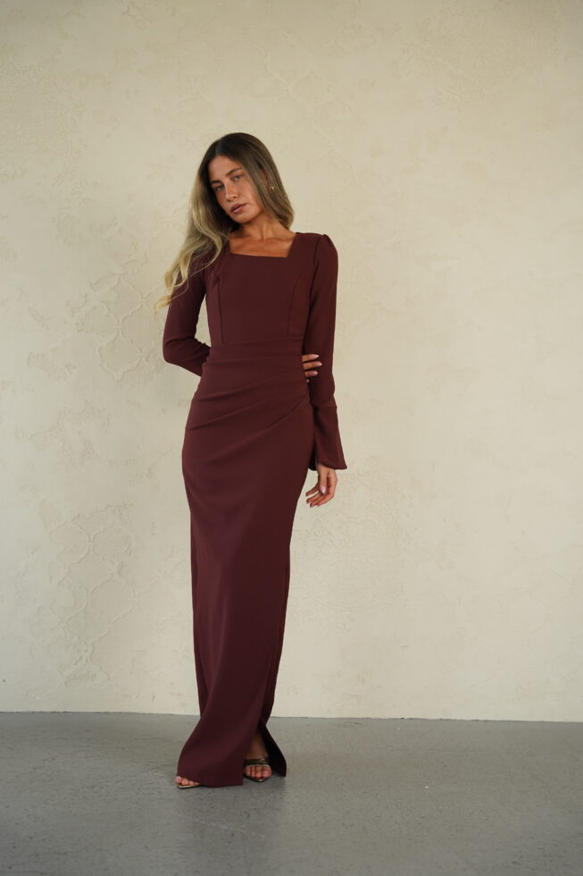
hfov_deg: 30.6
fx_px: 1064
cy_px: 438
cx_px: 292
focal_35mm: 44
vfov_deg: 44.7
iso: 640
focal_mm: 43.8
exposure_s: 1/320
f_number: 3.5
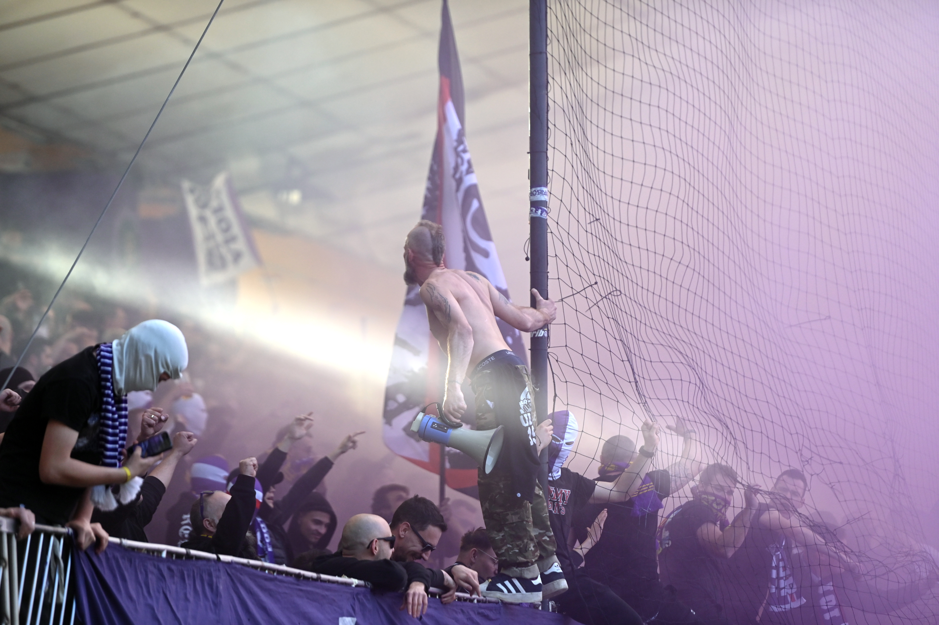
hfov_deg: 10.3
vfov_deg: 6.9
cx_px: 470
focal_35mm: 200
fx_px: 5213
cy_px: 312
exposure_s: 1/1600
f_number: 2.8
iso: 1000
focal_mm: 200
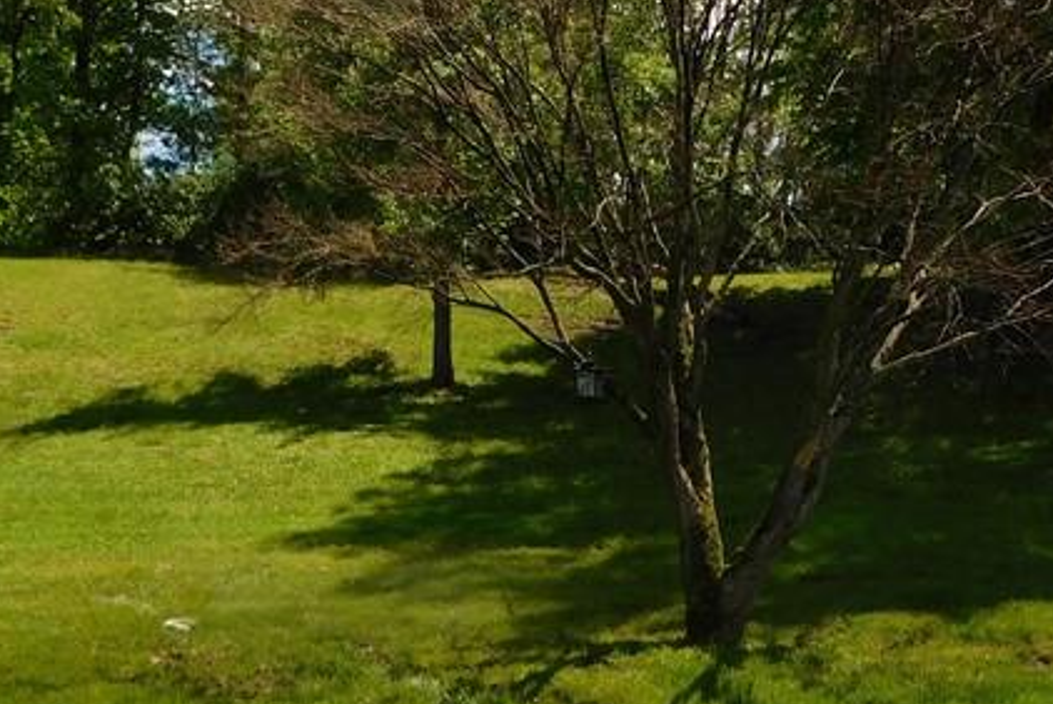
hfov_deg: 34.3
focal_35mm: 58
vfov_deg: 23.4
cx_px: 654
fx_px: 1698
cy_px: 424
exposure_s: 1/400
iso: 125
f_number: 6
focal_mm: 4
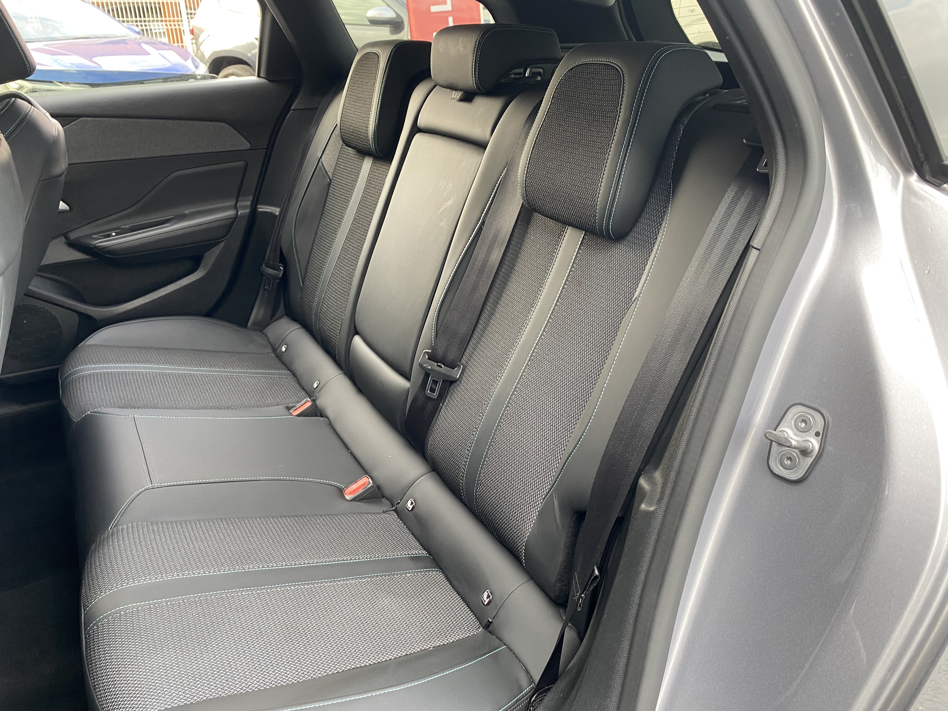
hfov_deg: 67.3
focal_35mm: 26
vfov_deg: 53.1
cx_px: 474
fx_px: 712
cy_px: 356
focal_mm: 4.25
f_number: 1.8
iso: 125
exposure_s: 1/91
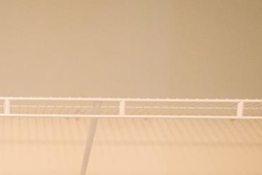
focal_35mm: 64
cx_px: 1
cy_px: 274
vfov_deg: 18.5
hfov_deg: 29.4
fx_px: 466
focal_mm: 10
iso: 2800
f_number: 3.5
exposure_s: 1/60
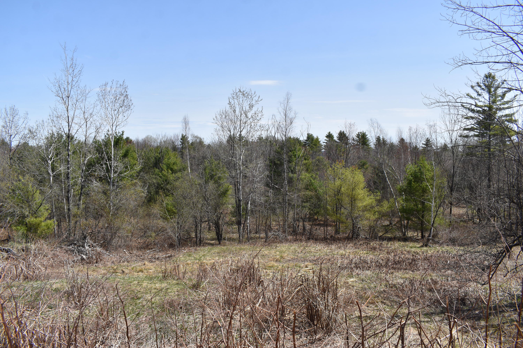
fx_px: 392
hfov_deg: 67.4
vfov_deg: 47.9
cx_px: 262
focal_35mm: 27
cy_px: 174
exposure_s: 1/250
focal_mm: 18
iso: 100
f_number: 8
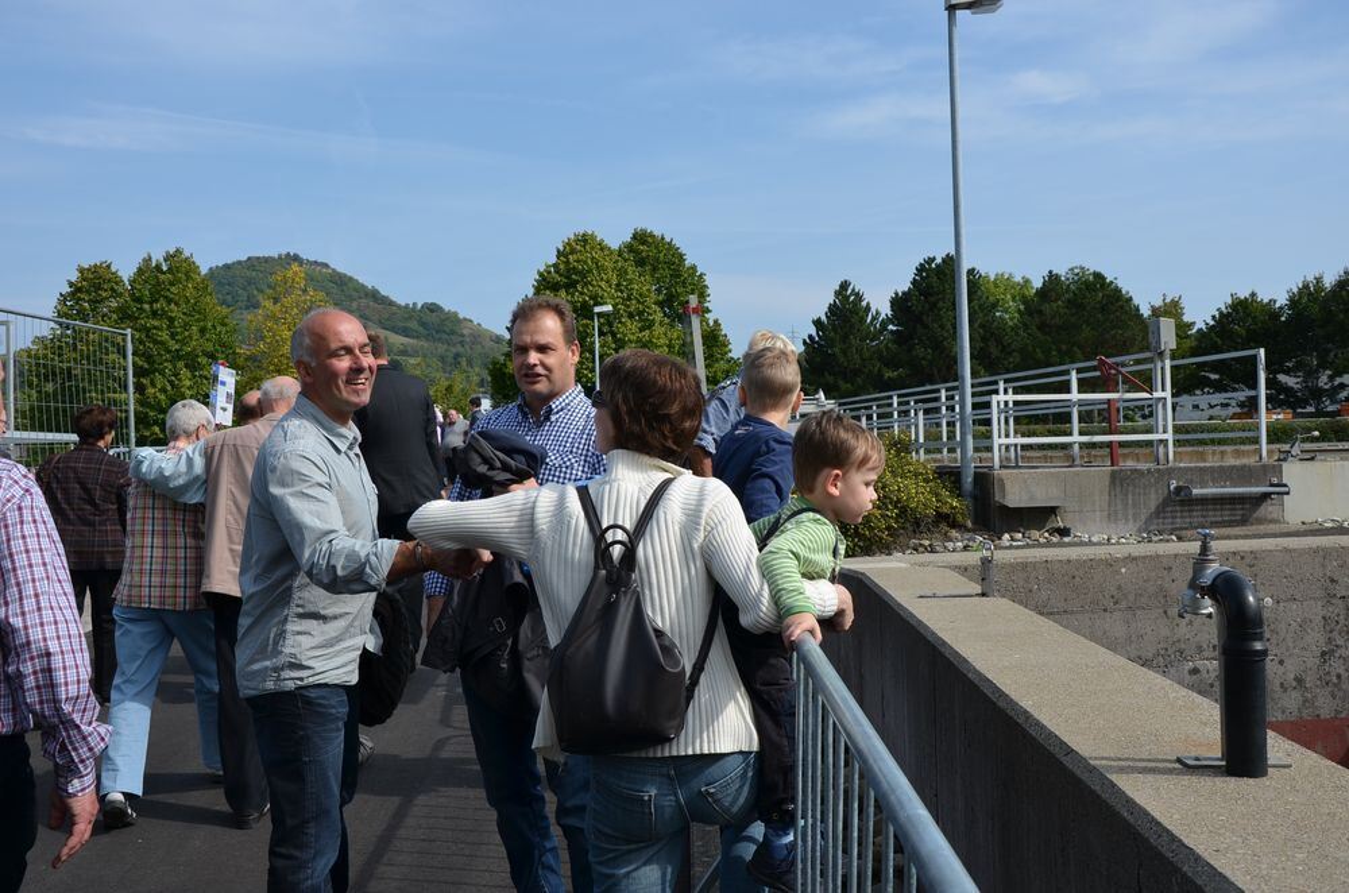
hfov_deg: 53.2
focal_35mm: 36
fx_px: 1346
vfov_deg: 36.7
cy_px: 446
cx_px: 674
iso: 100
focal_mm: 24
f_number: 8
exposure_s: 1/250
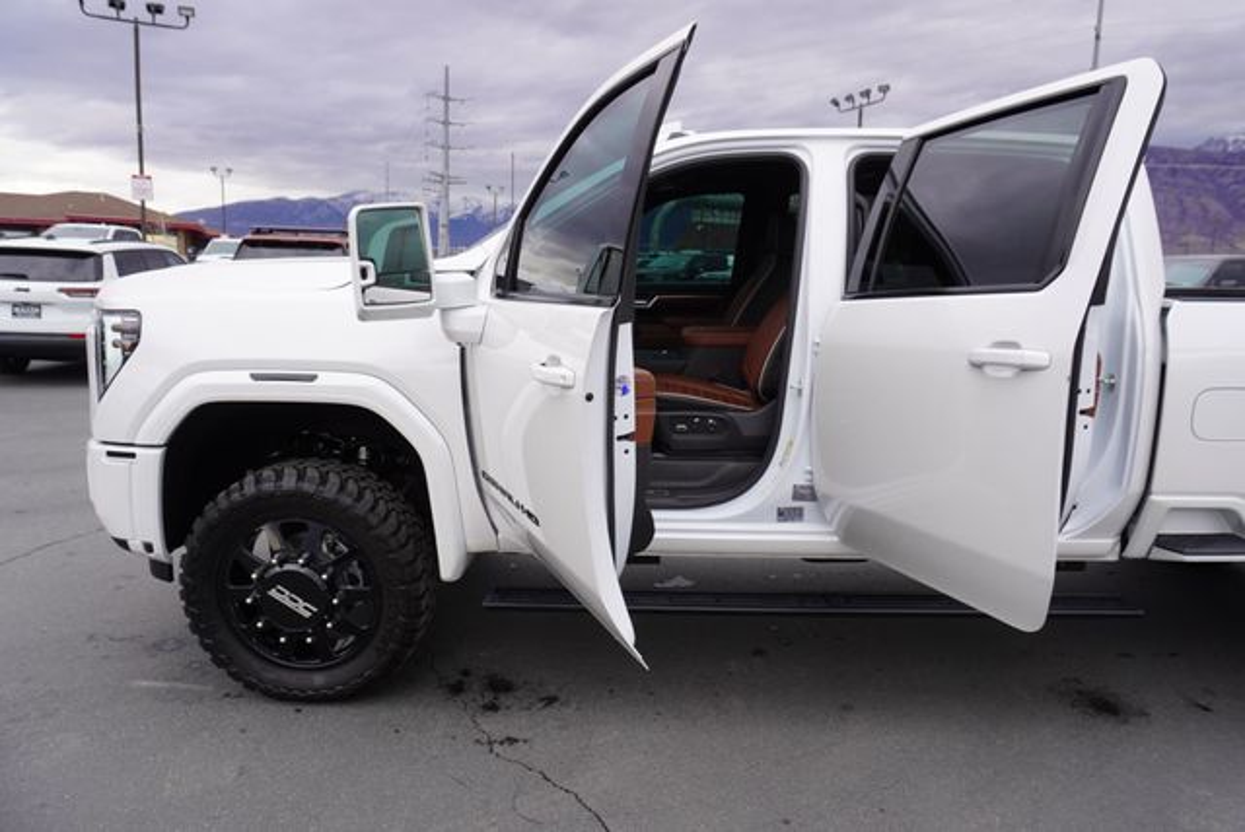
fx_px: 831
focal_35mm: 24
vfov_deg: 53.2
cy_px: 416
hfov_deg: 73.7
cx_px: 622
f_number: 6.3
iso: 100
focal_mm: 16
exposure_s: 1/100
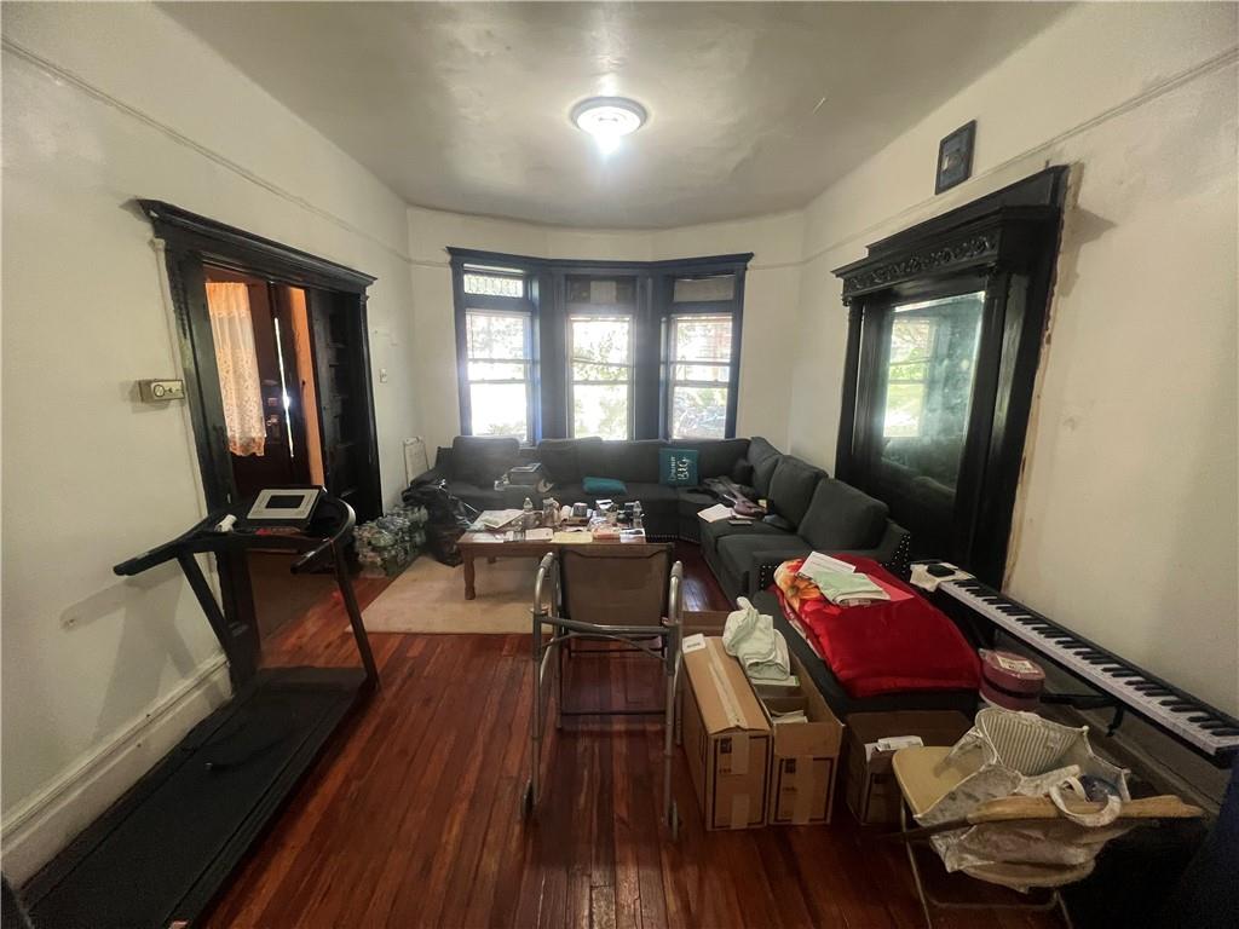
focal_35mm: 13
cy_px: 464
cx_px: 620
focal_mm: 1.57
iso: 400
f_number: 1.8
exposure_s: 1/60
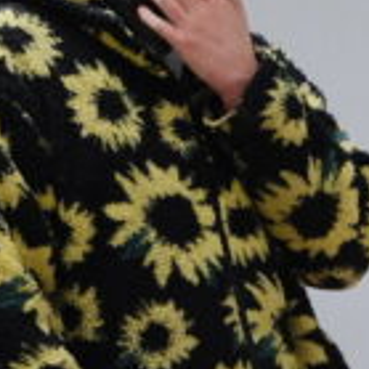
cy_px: 384
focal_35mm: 133
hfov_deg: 12.5
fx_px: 1604
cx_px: 539
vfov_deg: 12.9
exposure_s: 1/950
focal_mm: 18
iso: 3200
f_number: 4
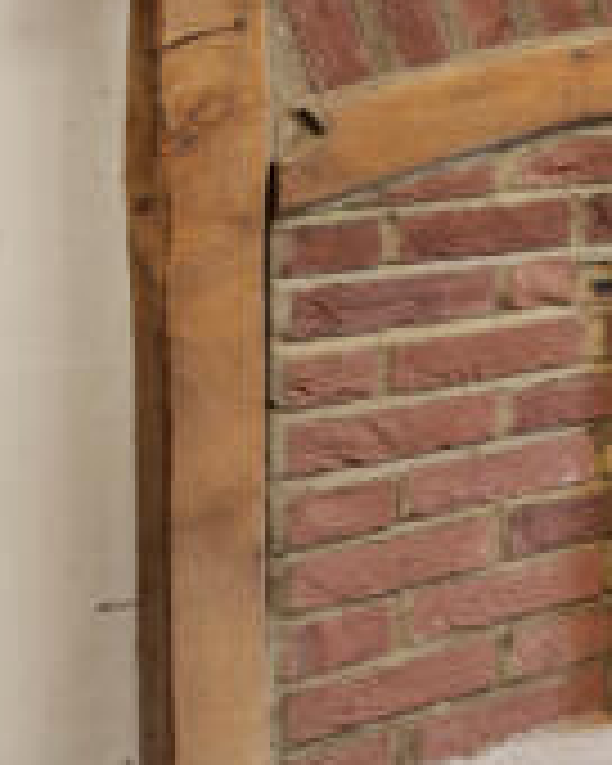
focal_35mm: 79
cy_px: -2
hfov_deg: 11.5
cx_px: 1818
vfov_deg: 23.1
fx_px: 1789
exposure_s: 2.5
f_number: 16
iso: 200
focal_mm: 14
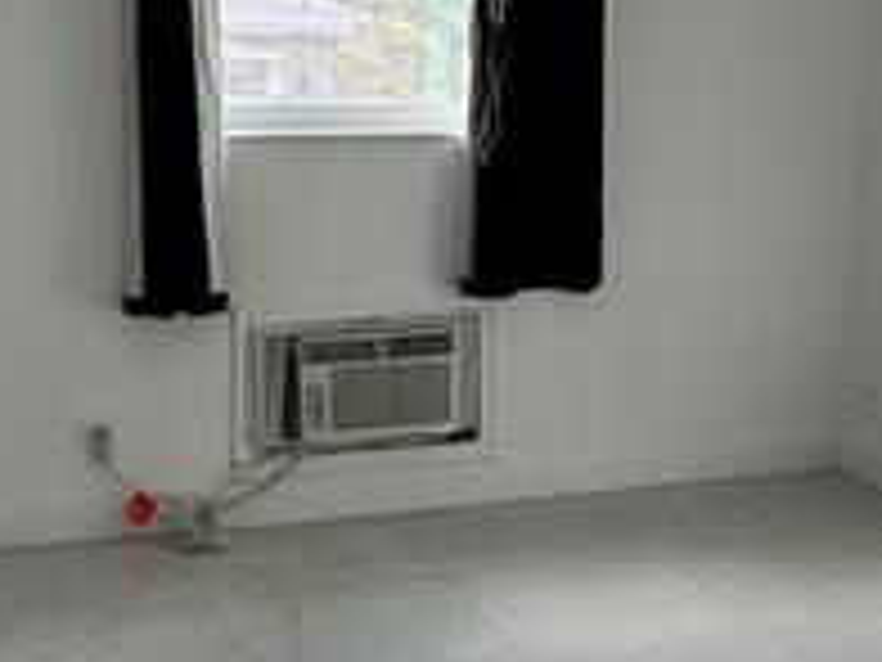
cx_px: 410
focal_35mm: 57
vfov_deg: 25.6
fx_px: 1452
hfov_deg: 33.8
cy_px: 365
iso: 64
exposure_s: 1/120
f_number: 2.2
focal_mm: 2.22
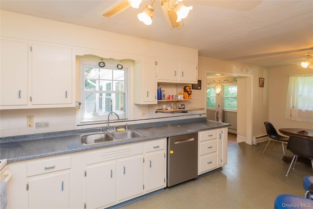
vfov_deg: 77.3
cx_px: 156
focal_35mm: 15
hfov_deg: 100.4
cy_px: 104
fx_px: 130
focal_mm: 10
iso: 900
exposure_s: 1/60
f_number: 5.6
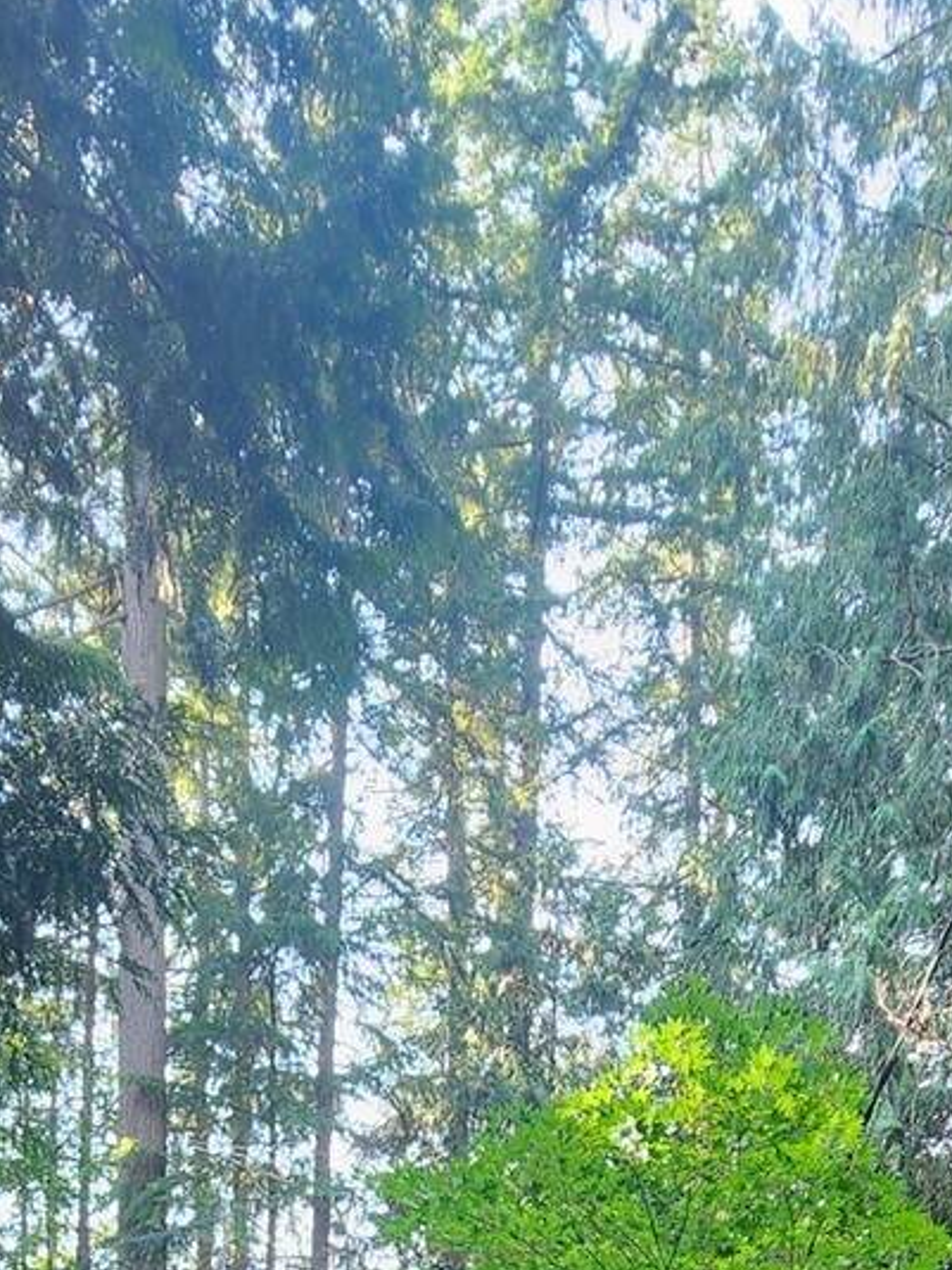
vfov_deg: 34.7
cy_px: 1690
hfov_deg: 40.7
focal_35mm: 35
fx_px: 1284
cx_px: 442
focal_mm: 2.2
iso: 100
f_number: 2.2
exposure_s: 1/60
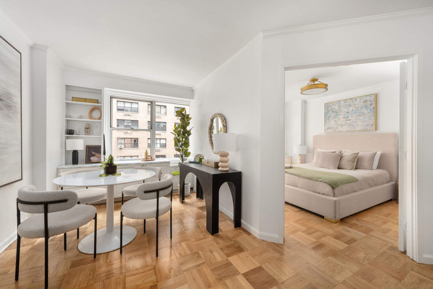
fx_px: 168
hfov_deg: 104.3
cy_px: 144
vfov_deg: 81.2
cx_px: 216
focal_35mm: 14
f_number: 20
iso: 640
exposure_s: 1/2.5
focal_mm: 14
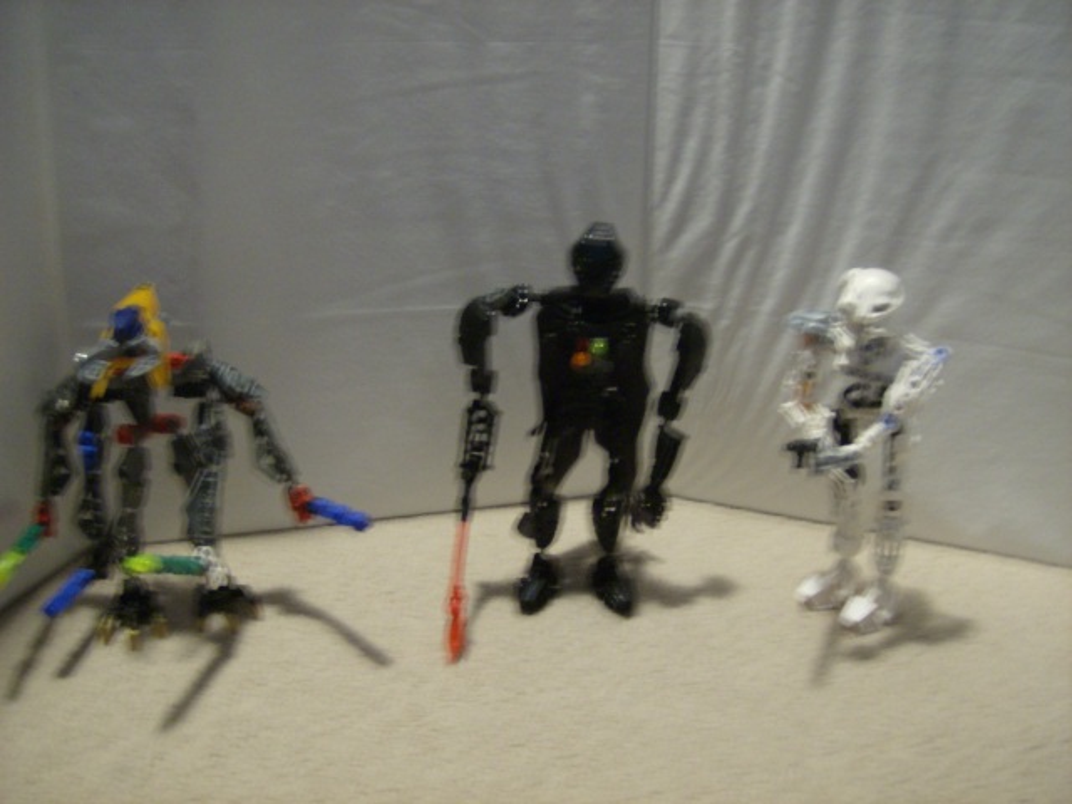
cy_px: 402
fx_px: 1115
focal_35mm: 36
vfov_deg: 39.7
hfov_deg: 51.4
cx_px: 536
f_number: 2.8
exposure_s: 1/2.07
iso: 200
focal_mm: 6
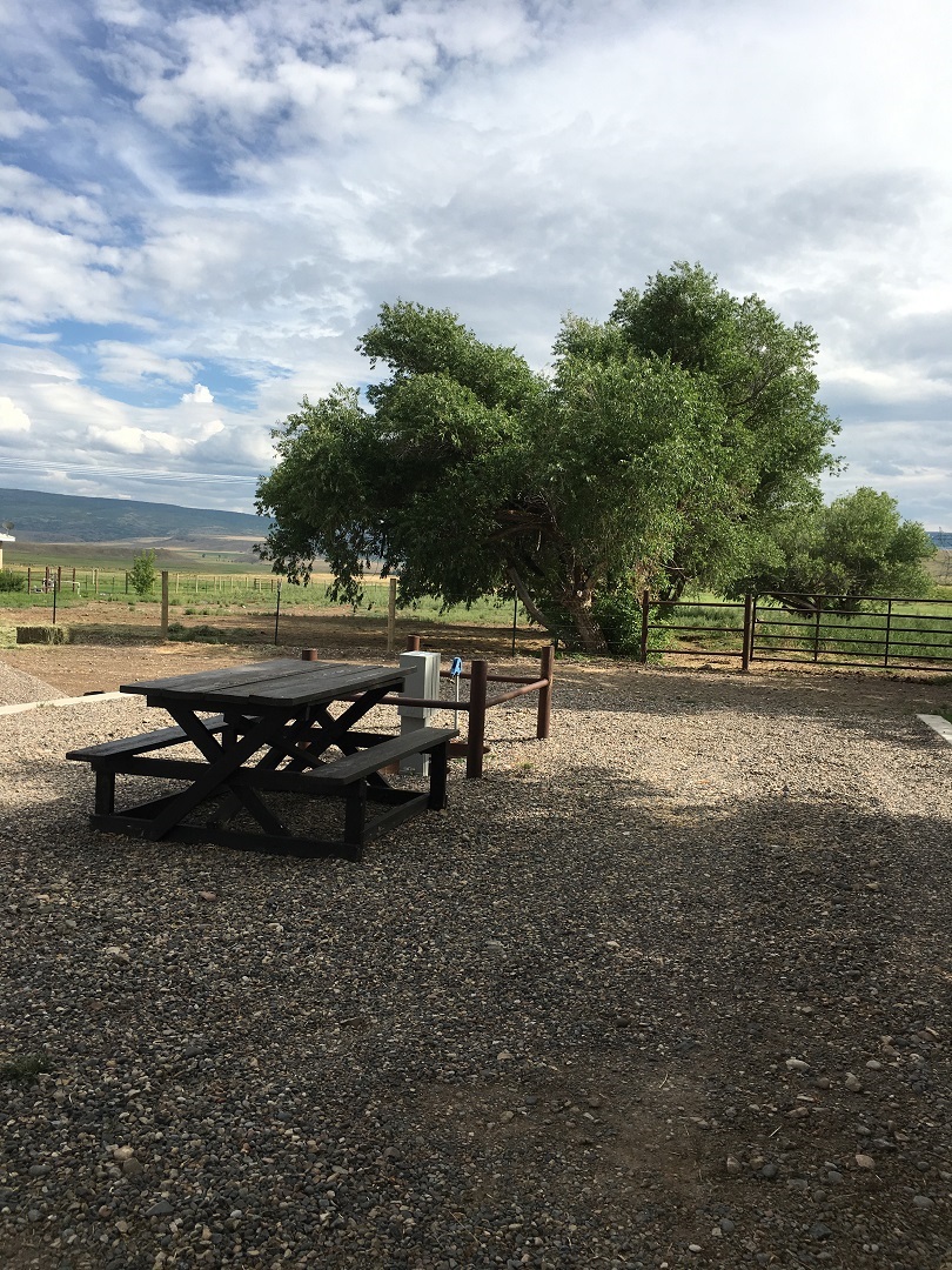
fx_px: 1063
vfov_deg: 61.7
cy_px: 635
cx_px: 476
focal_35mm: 29
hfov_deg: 48.2
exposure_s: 1/1538
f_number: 2.2
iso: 25
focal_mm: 4.15
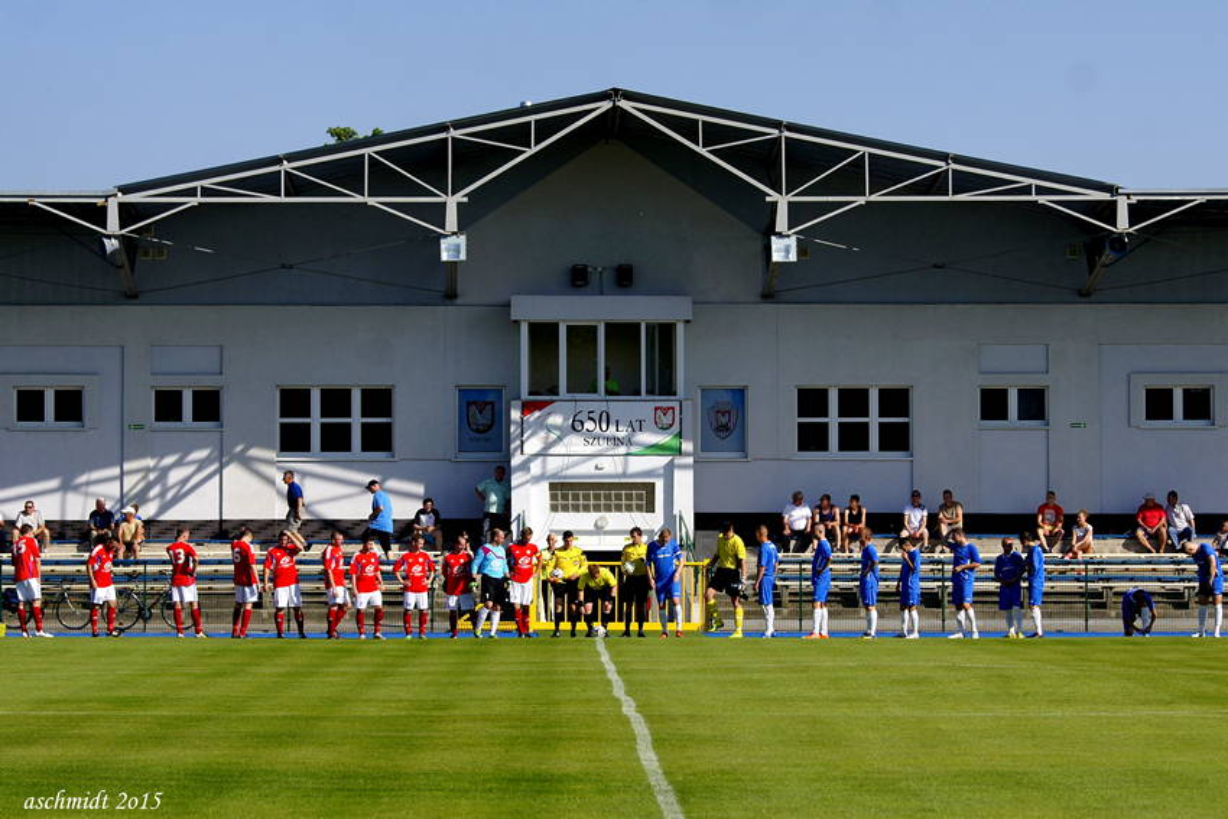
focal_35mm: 150
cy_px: 410
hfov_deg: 13.7
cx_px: 614
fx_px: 5117
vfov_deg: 9.2
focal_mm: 100
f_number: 6.3
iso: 200
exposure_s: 1/1250
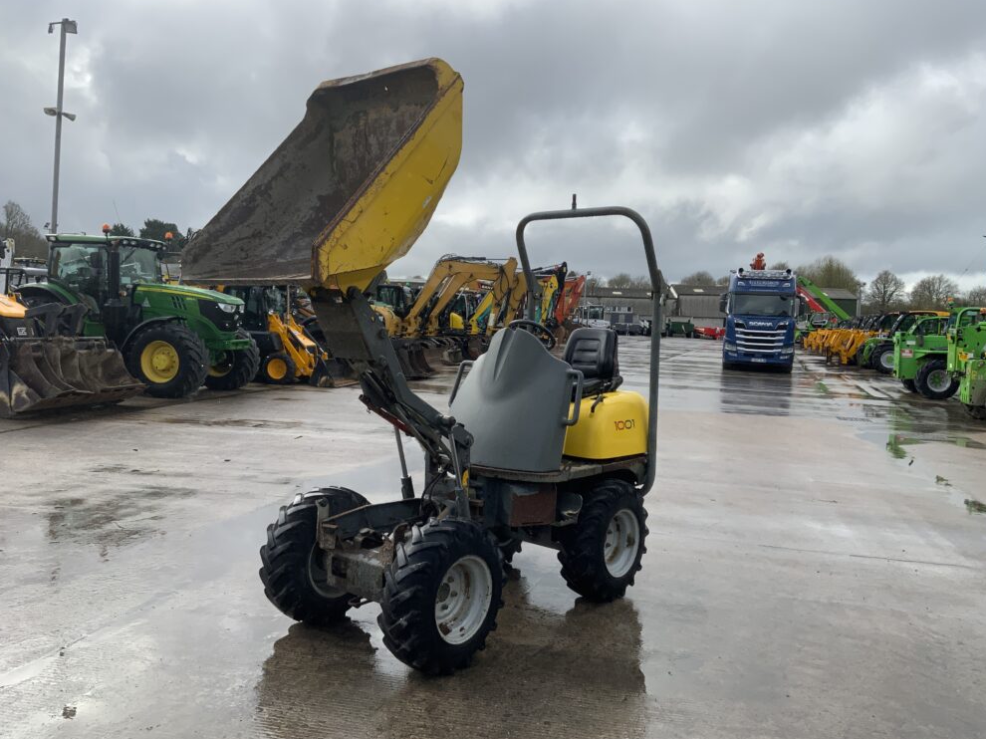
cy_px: 371
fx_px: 854
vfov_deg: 46.8
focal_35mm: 30
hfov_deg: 60.0
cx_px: 486
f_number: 1.8
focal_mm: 3
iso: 16
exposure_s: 1/1490
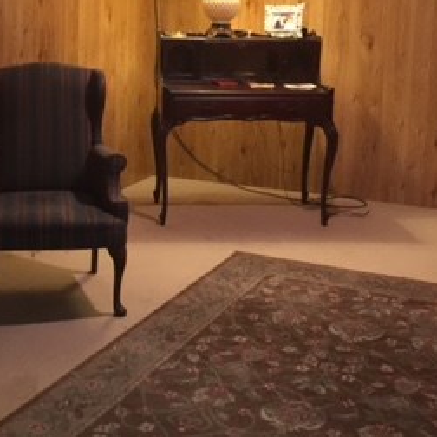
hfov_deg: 26.4
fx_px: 928
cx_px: 154
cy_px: 118
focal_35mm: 65
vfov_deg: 26.2
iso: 64
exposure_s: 1/4
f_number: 2.2
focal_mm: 4.15
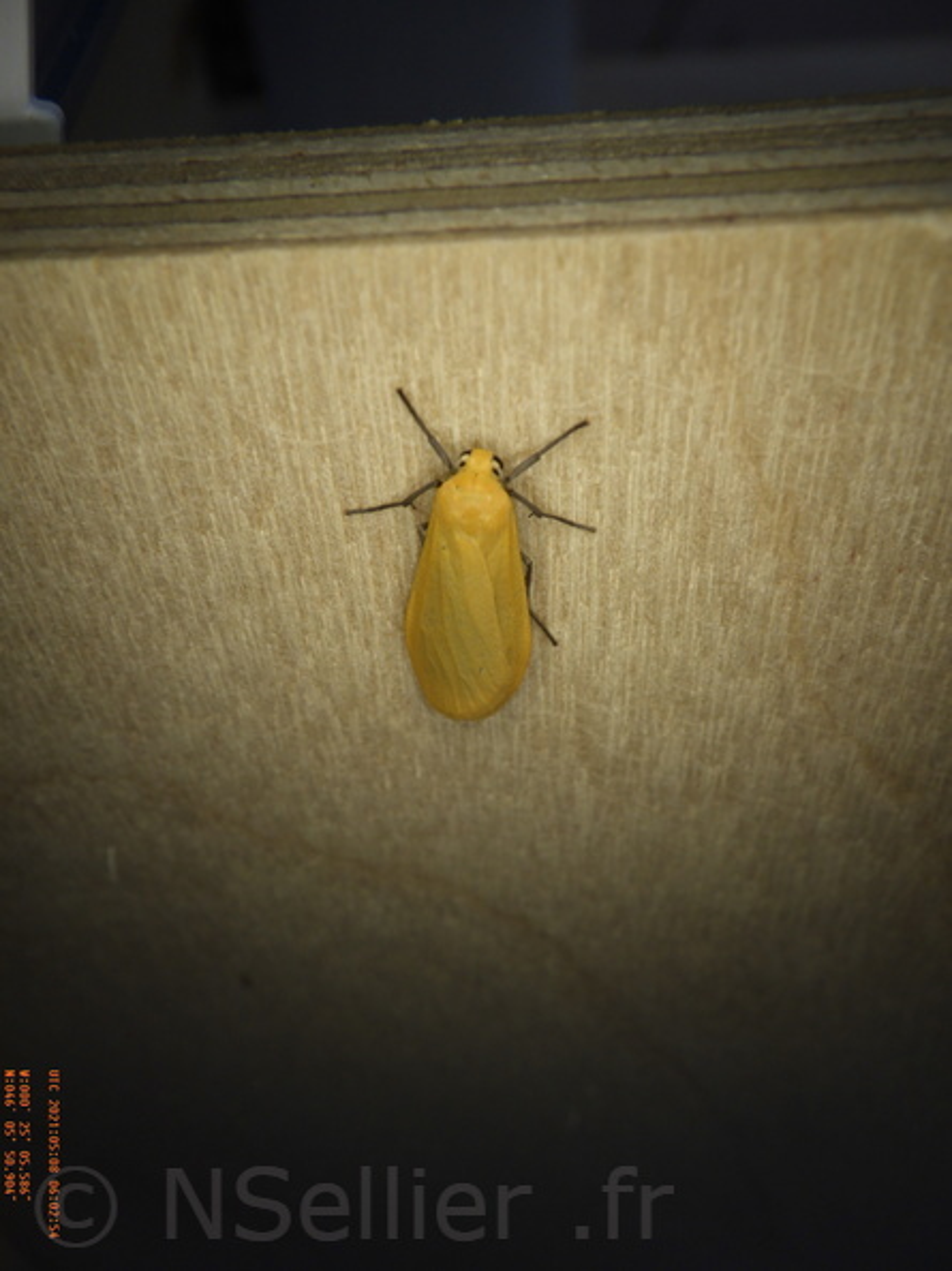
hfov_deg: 41.8
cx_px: 476
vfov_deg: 54.0
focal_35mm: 34
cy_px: 636
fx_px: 1248
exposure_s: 1/640
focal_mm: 6.1
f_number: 4.6
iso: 125
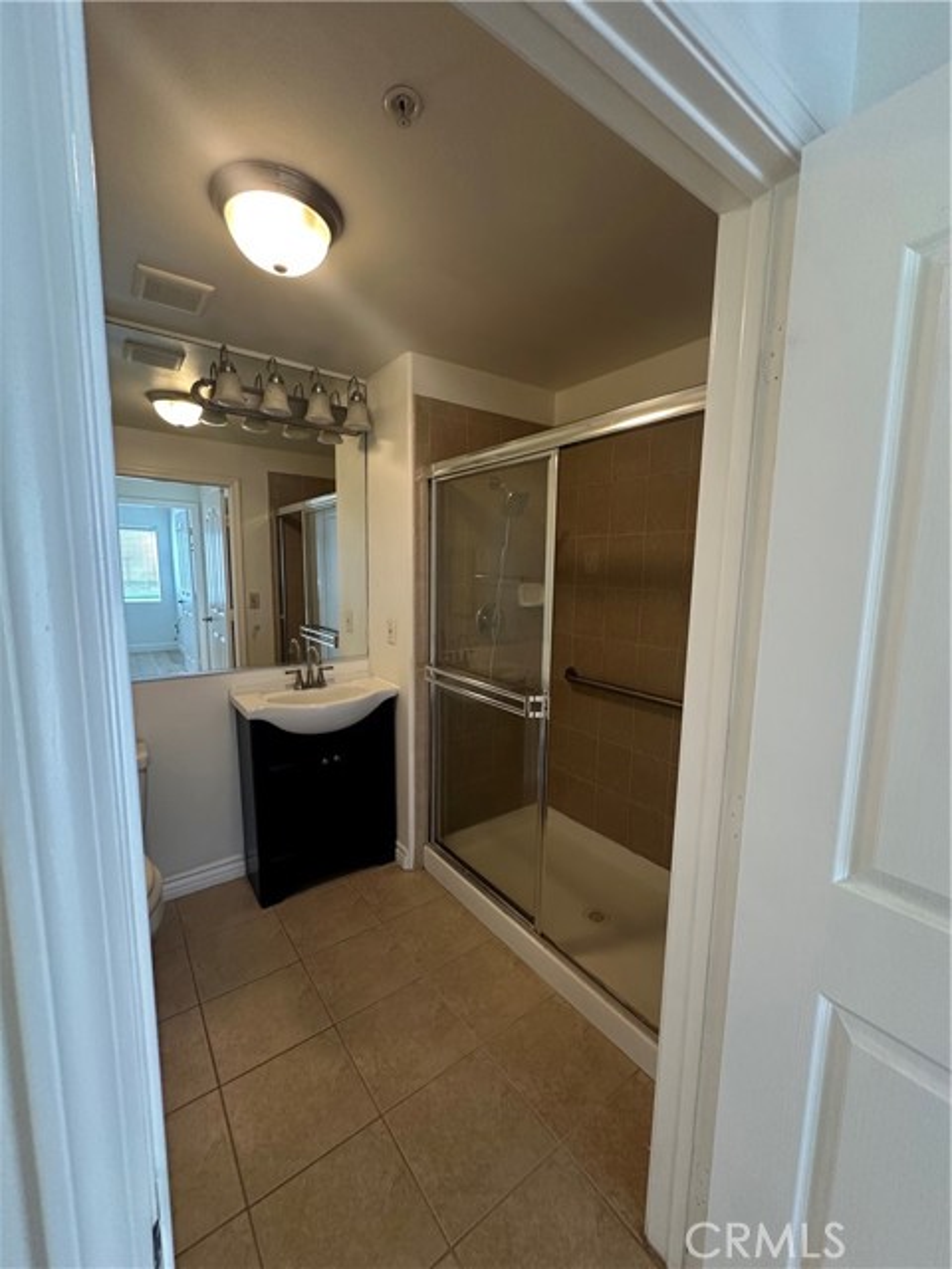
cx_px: 476
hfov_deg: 85.7
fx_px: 513
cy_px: 634
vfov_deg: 102.1
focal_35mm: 14
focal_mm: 2.22
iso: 320
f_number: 2.2
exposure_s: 1/60
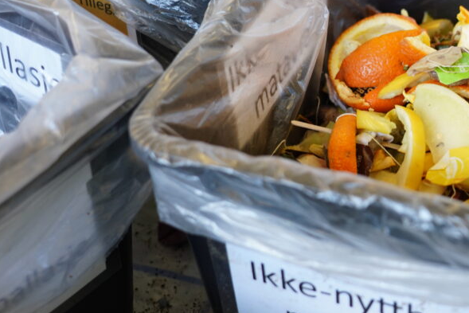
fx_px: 1042
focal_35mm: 80
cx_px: 391
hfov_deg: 24.8
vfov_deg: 17.0
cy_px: 116
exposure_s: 1/50
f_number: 4
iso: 1000
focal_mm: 46
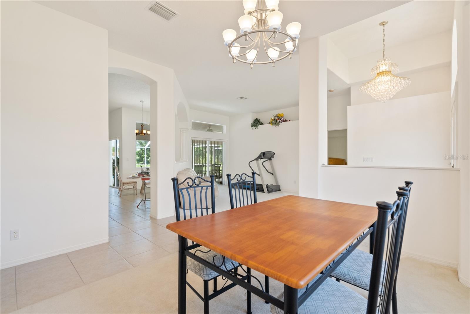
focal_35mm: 16
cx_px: 235
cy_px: 157
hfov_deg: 96.7
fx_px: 209
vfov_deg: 73.8
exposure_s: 1/60
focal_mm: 16
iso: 2000
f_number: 8
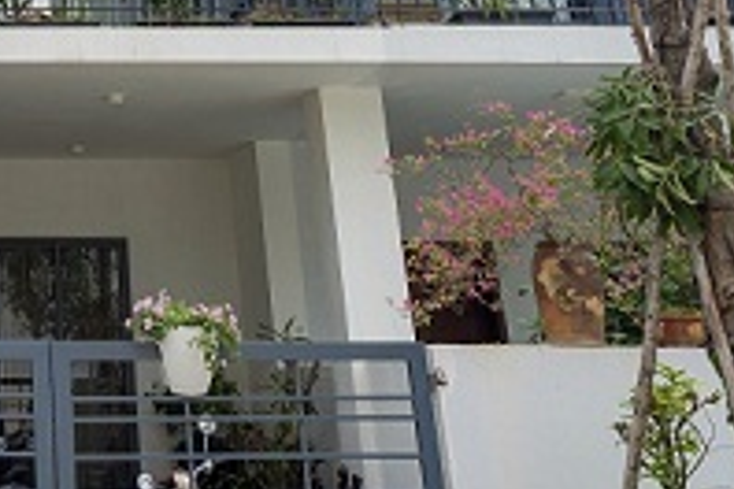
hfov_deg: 25.8
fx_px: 1447
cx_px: -119
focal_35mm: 71
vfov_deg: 16.9
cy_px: -293
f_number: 8
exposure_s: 1/40
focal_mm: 22
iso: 100
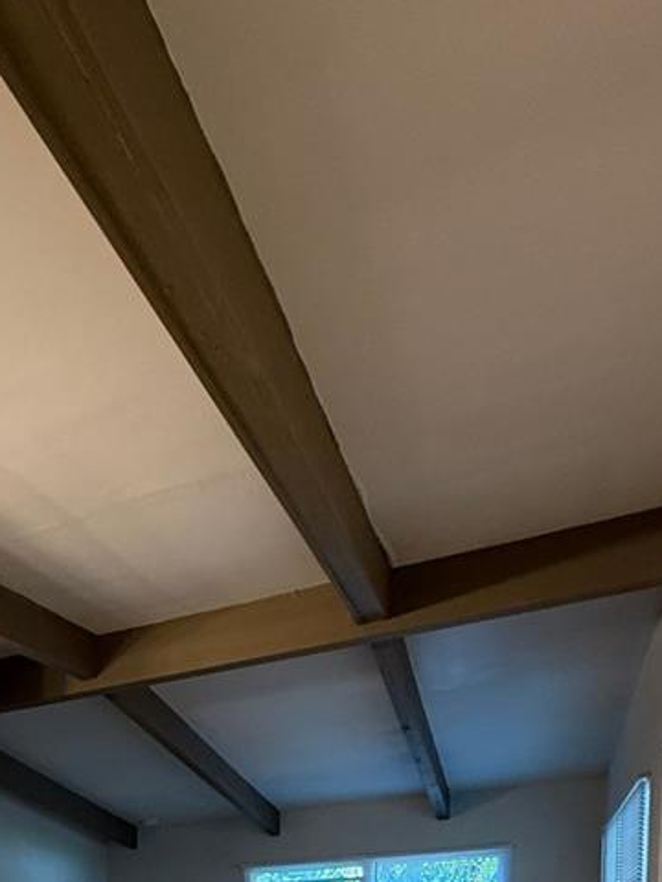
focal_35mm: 35
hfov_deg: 36.9
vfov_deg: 39.4
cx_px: 13
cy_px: 1038
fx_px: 892
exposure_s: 1/60
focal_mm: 2.22
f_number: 2.2
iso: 250
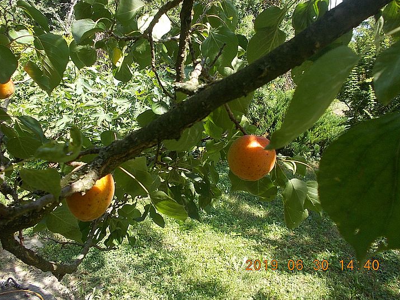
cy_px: 137
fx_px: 335
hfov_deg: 61.5
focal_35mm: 29
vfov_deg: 48.2
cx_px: 179
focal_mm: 4.6
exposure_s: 1/160
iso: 80
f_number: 3.2
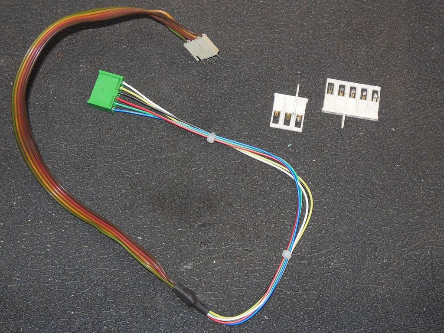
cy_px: 166
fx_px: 641
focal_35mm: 50
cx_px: 222
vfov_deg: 29.1
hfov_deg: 38.2
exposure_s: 1/60
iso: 200
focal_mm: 8.9
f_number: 4
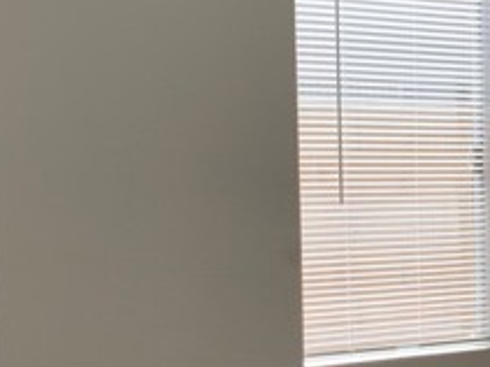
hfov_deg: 22.4
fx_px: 1118
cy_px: 265
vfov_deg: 18.6
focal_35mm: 79
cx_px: 622
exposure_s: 1/478
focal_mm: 4.25
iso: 25
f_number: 1.8
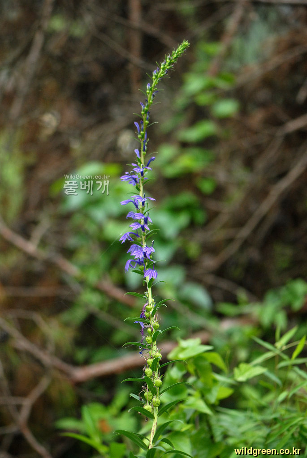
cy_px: 229
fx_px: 2008
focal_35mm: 158
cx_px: 154
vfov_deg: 13.0
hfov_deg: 8.7
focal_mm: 105
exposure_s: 1/1000
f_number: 3.2
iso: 400
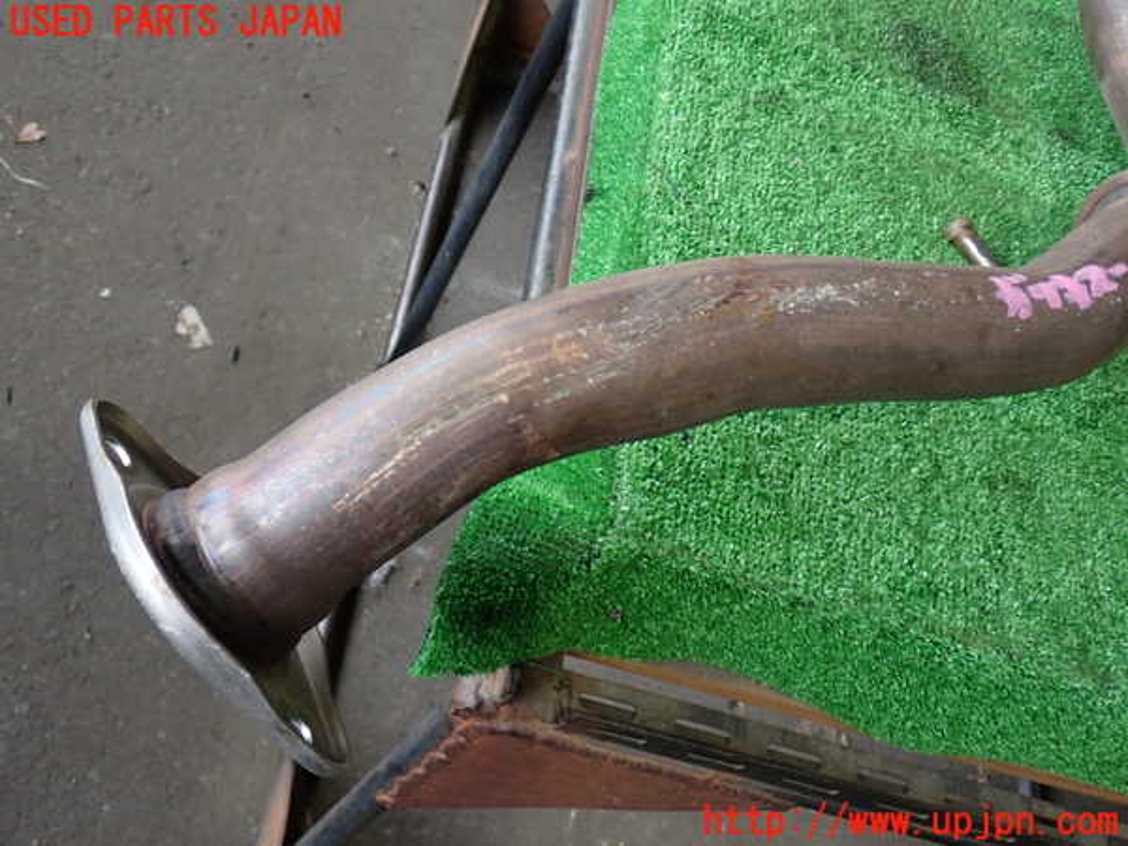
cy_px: 423
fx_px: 1238
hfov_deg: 49.0
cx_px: 564
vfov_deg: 37.7
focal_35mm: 38
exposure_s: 1/50
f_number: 2.7
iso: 200
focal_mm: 6.83
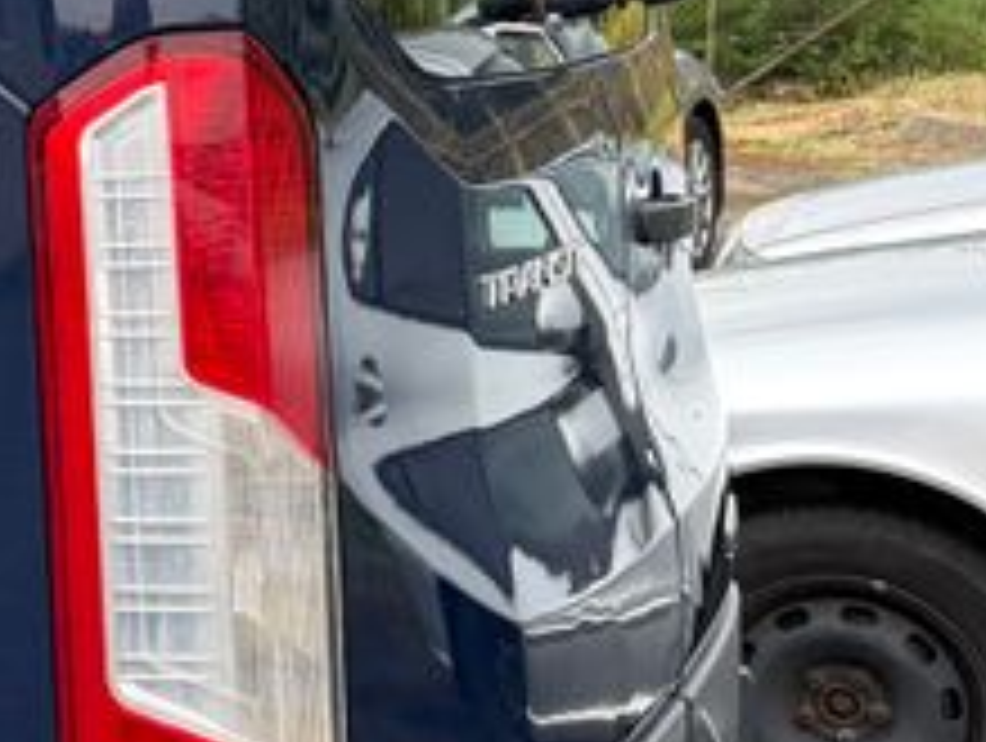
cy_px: 180
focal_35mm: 112
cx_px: -1126
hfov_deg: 14.1
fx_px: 3195
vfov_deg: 13.2
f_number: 1.78
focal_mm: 6.76
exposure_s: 1/1091
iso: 100
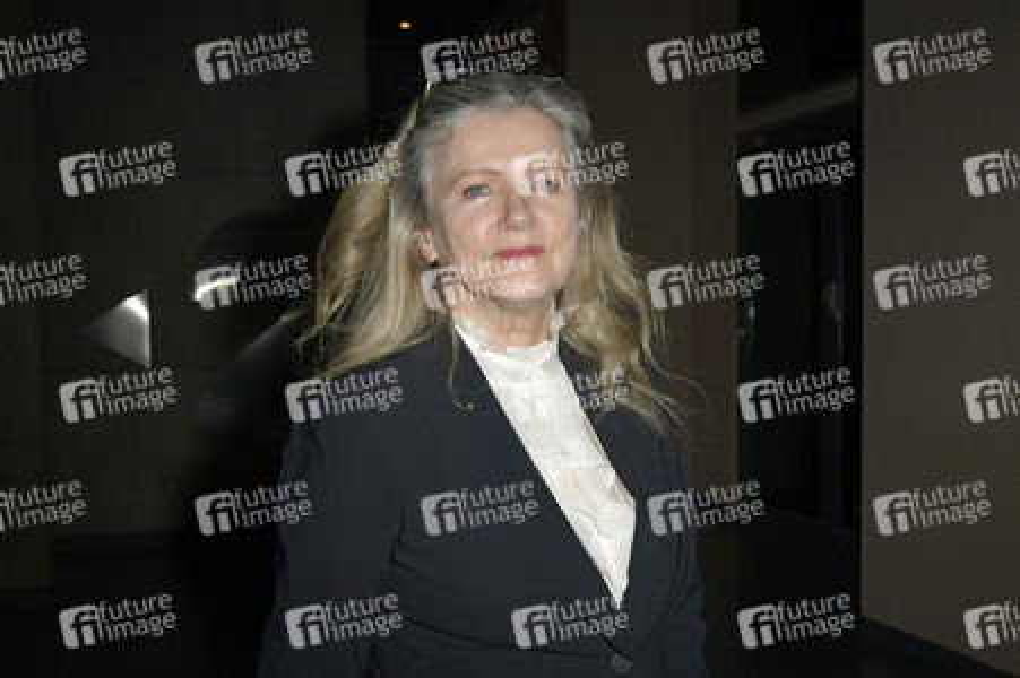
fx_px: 963
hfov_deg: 55.8
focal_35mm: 34
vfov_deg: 38.8
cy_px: 339
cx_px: 510
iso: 250
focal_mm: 34
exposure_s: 1/160
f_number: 6.3
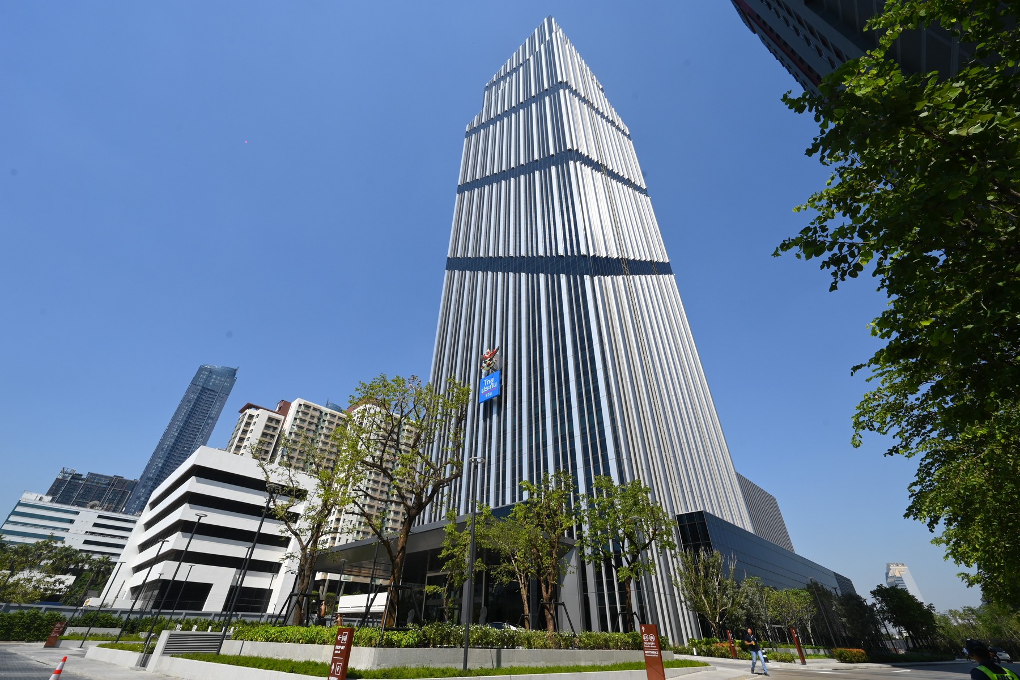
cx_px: 510
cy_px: 340
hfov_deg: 104.3
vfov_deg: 81.2
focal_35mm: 14
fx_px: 397
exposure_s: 1/200
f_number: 11
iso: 125
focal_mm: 14
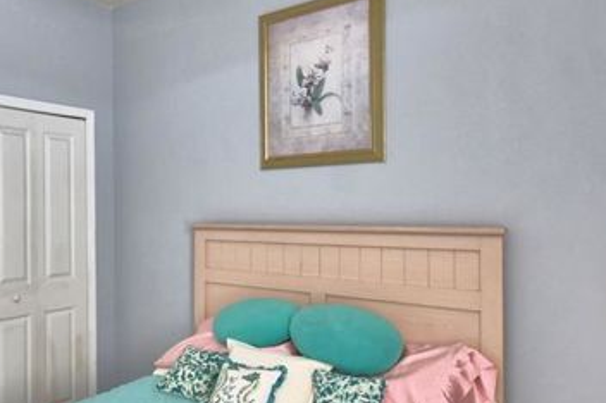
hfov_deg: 60.3
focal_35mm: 30
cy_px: 211
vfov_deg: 43.5
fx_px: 505
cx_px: 194
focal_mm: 10
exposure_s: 1/80
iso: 400
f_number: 4.5
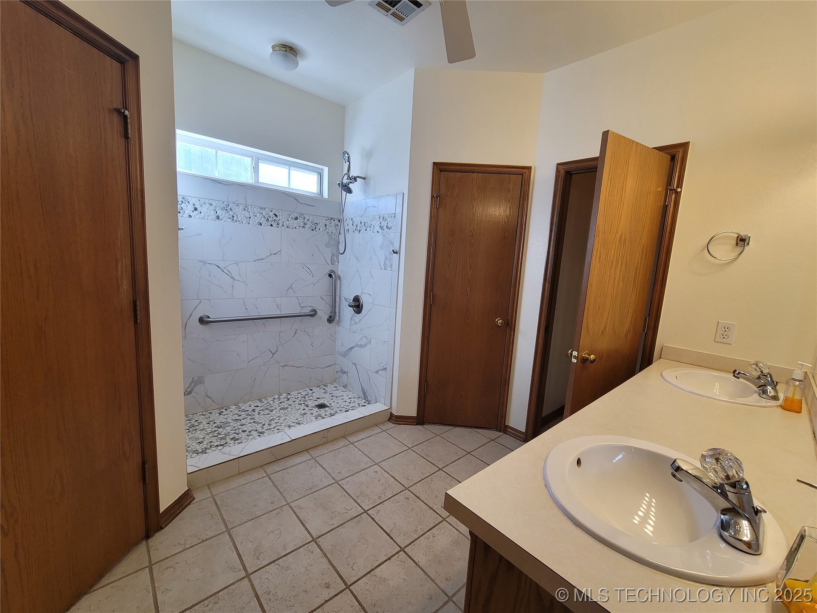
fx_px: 307
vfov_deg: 89.9
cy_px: 306
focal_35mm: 13
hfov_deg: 106.2
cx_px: 408
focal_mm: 2.2
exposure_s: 1/60
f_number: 2.2
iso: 80
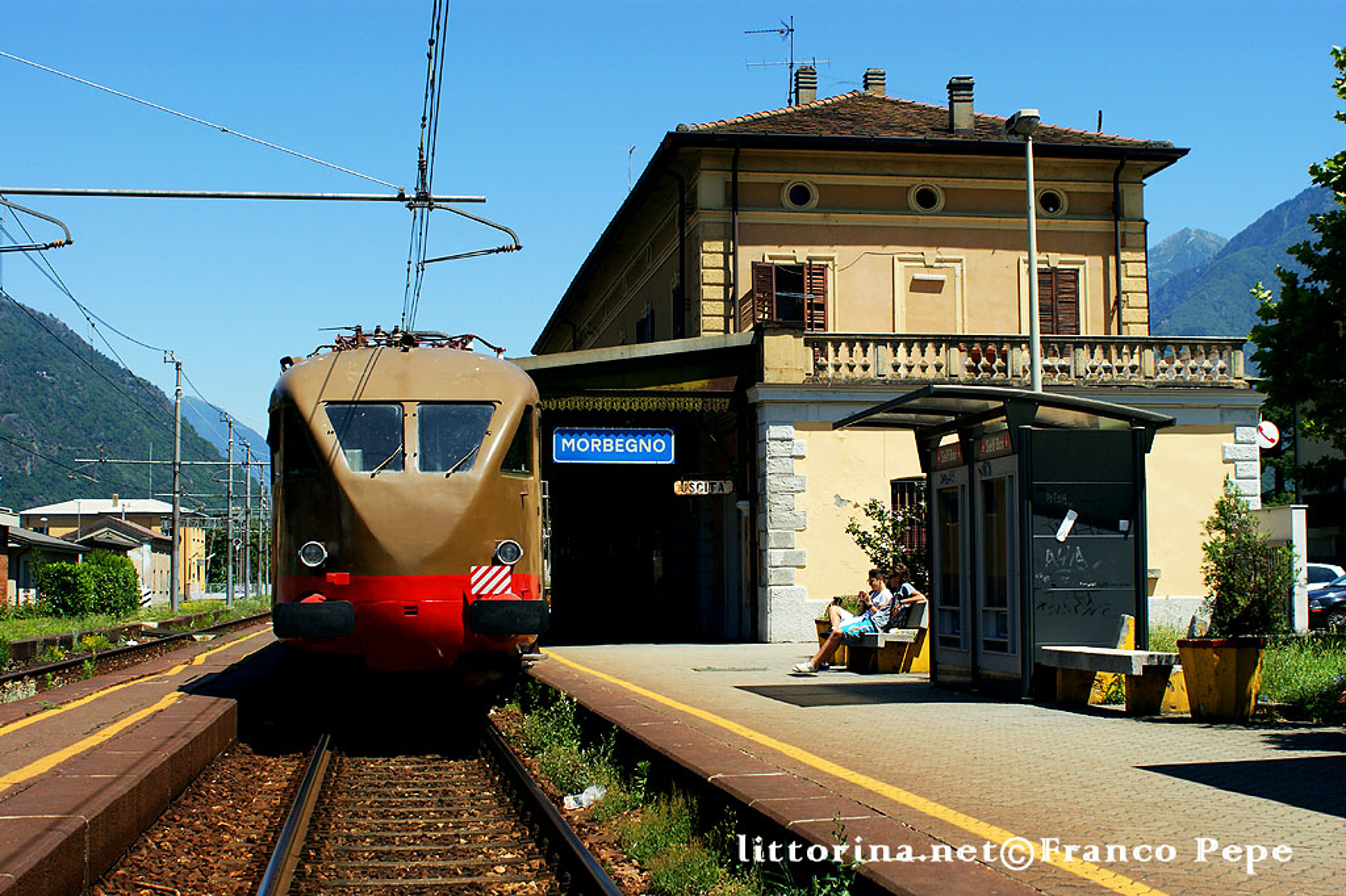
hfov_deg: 37.9
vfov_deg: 25.7
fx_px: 1962
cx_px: 673
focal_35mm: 52
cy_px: 448
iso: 200
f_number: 6.3
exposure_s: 1/640
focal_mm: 35
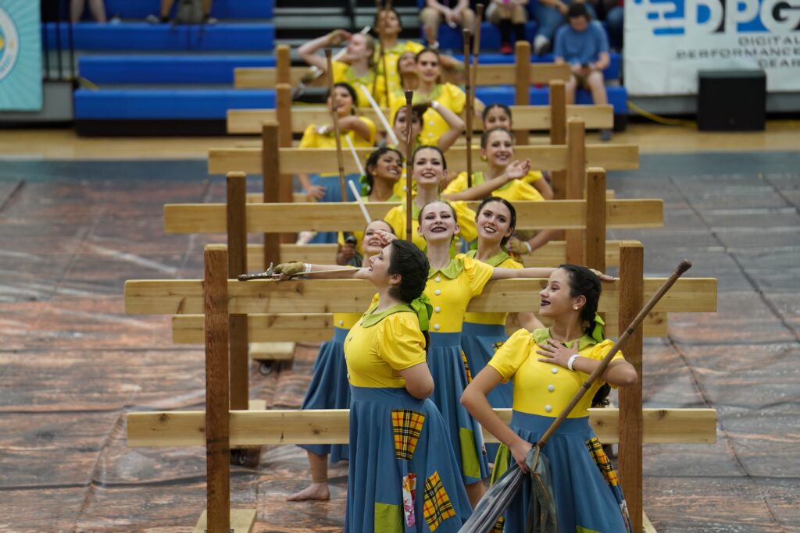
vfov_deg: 11.1
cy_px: 266
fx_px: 2756
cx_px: 400
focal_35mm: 124
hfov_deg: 16.5
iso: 3200
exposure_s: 1/800
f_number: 2.8
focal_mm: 124
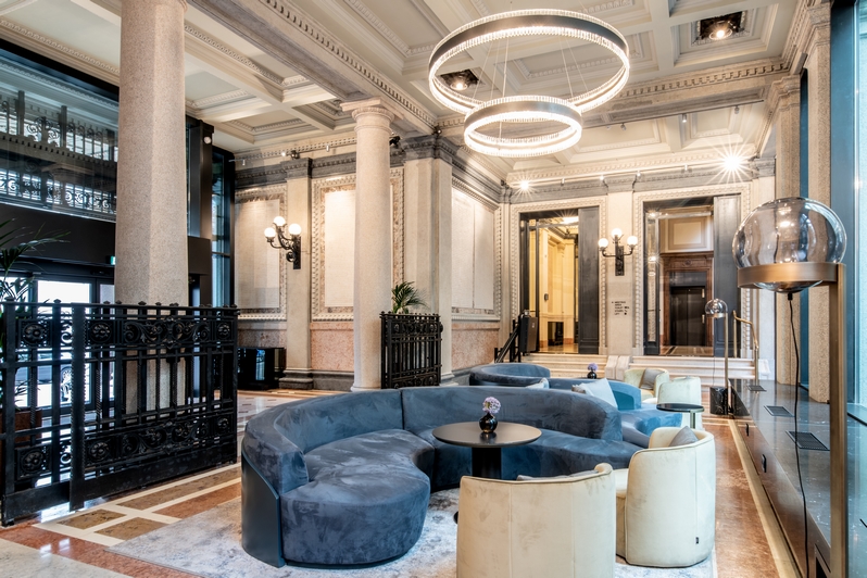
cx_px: 434
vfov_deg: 61.9
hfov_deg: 84.0
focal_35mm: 20
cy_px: 289
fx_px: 482
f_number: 16
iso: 100
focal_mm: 20
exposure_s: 2
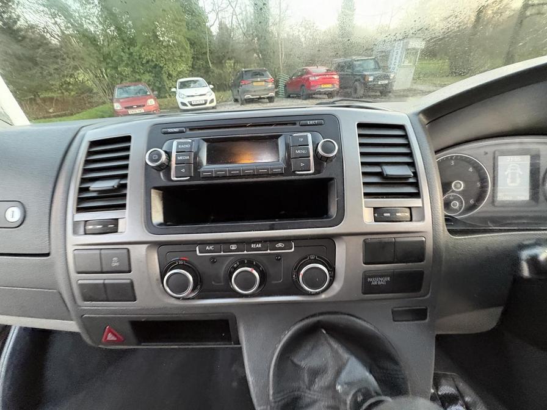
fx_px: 221
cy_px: 205
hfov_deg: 102.1
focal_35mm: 14
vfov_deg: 85.7
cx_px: 274
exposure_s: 1/40
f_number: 2.2
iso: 1000
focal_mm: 2.22
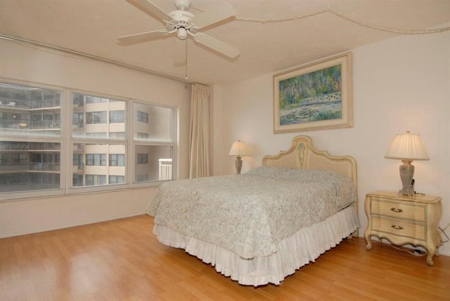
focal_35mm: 18
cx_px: 225
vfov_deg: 67.5
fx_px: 225
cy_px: 150
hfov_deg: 89.9
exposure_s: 1/100
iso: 200
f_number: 5
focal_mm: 12
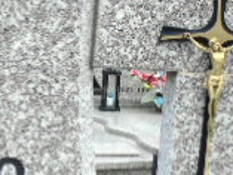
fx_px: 1260
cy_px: 265
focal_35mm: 187
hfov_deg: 10.4
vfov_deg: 7.8
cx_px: -61
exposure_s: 1/320
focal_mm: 8.2
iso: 80
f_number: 4.1
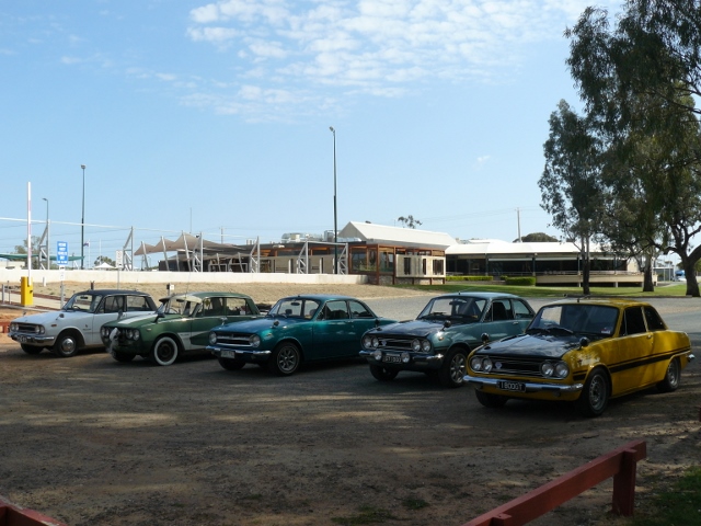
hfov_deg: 51.4
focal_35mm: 36
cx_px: 350
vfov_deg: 39.7
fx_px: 729
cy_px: 263
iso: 100
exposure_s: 1/320
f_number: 5.6
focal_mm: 6
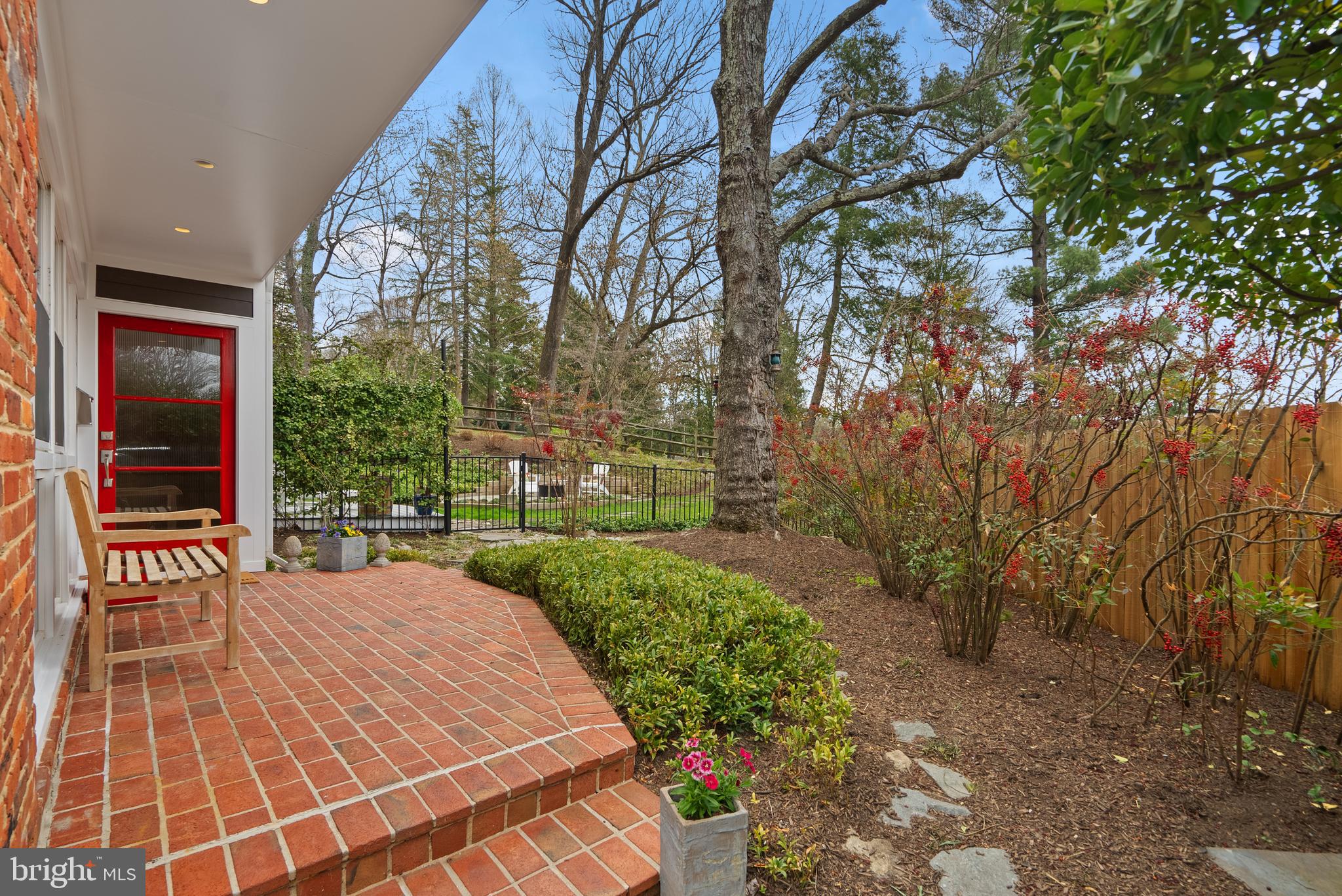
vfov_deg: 73.8
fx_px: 597
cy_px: 448
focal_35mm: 16
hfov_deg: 96.7
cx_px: 671
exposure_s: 1/50
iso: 160
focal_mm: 16
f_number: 8
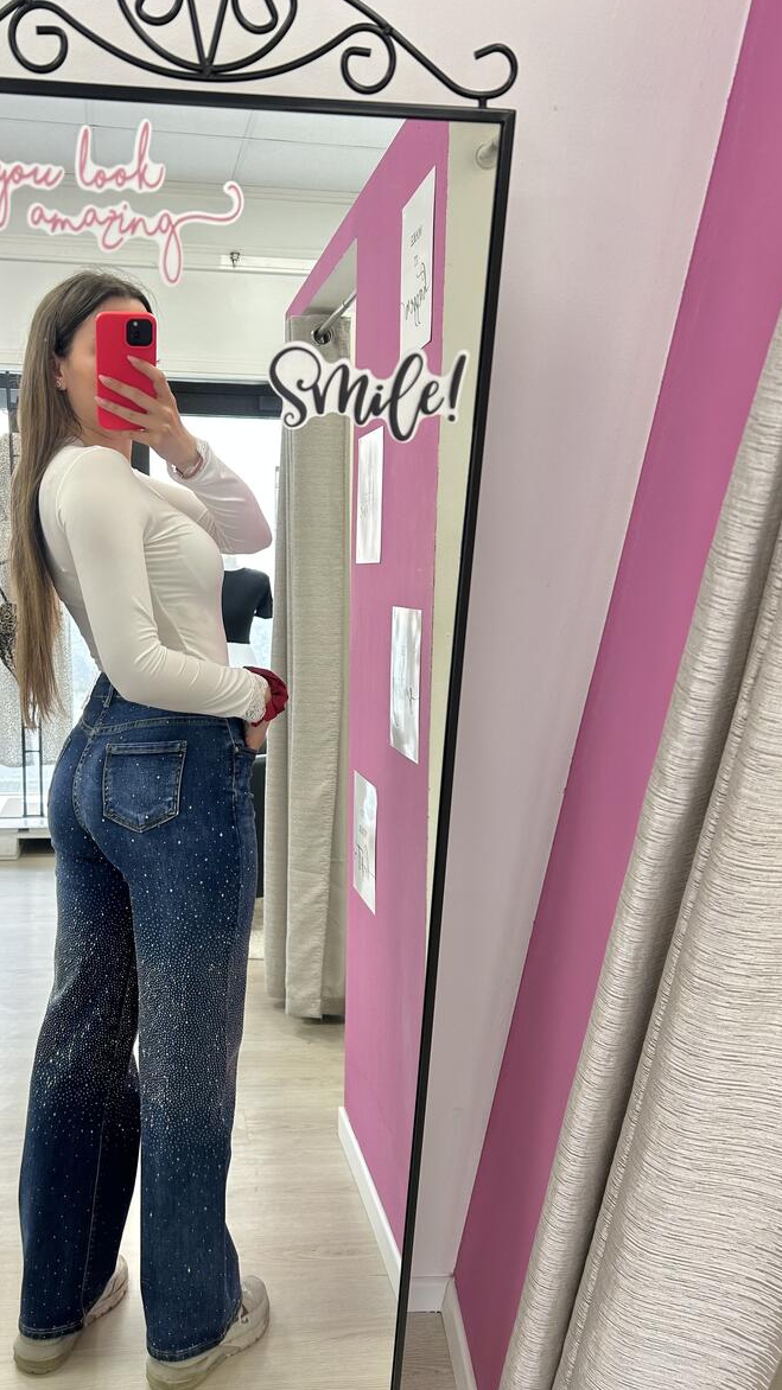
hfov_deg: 39.9
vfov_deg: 66.1
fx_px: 1069
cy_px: 701
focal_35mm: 29
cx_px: 285
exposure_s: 1/100
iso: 64
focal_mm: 5.7
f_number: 1.5
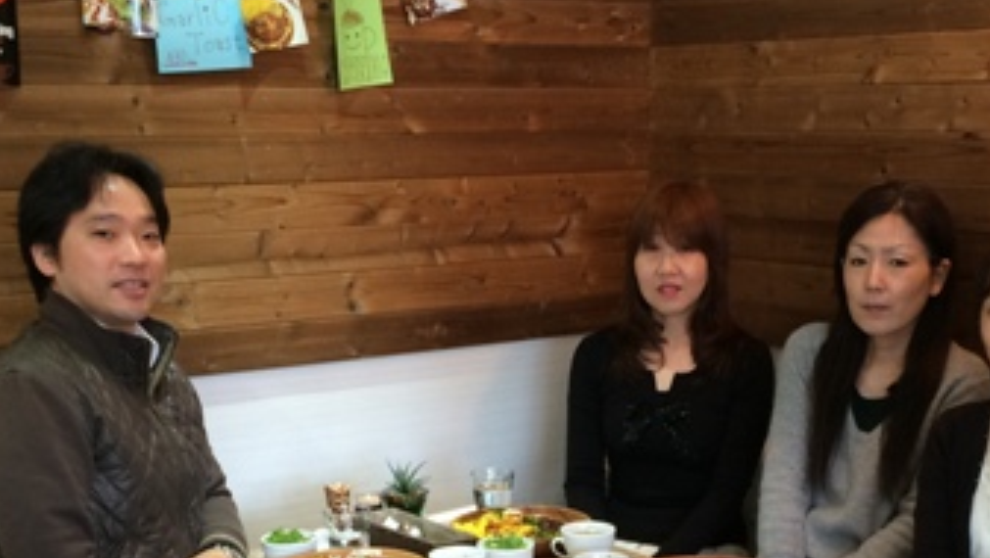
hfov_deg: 34.8
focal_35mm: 60
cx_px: 576
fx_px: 1576
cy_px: 573
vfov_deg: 19.4
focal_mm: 4.15
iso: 100
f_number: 2.2
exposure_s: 1/30
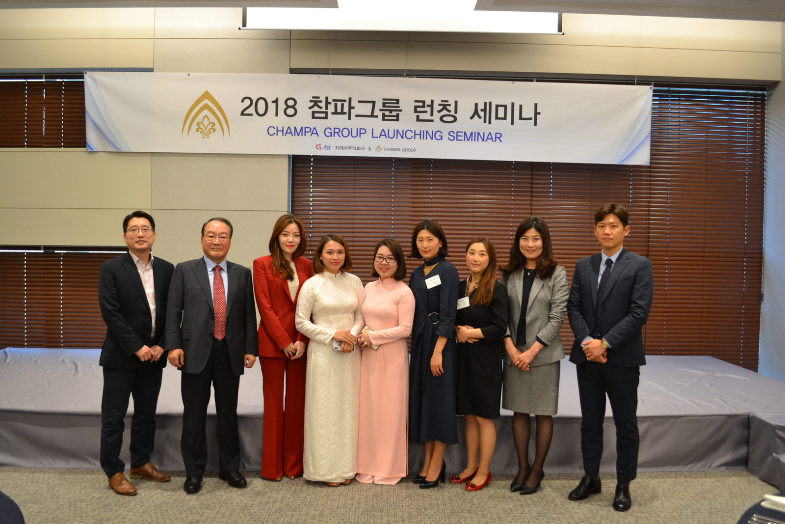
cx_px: 392
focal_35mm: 30
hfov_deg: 61.9
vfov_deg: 43.6
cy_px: 262
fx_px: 654
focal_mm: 20
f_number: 3.8
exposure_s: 1/60
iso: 900
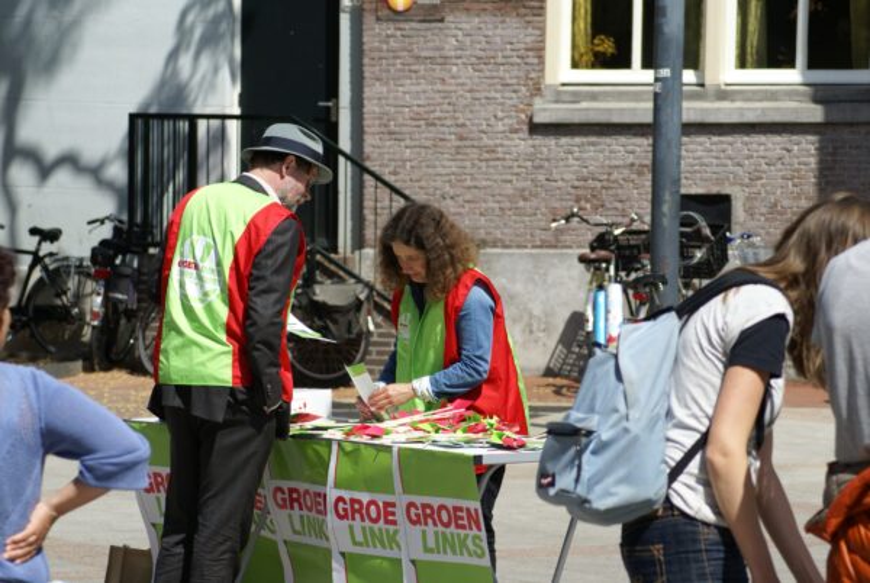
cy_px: 292
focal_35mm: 180
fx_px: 4356
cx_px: 435
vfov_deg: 7.7
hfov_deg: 11.4
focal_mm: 120
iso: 100
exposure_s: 1/320
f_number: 8
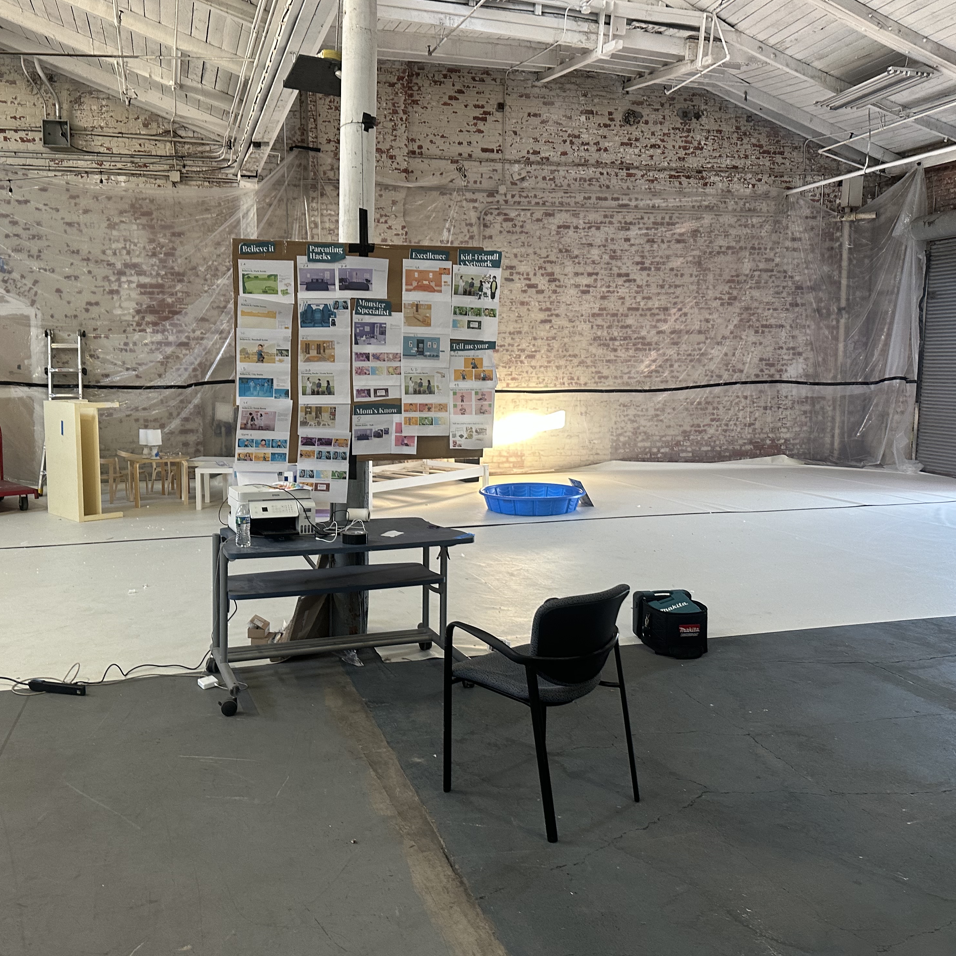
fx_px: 906
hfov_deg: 55.2
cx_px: 377
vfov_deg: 55.6
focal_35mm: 29
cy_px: 471
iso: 250
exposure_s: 1/60
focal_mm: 6.86
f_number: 1.78
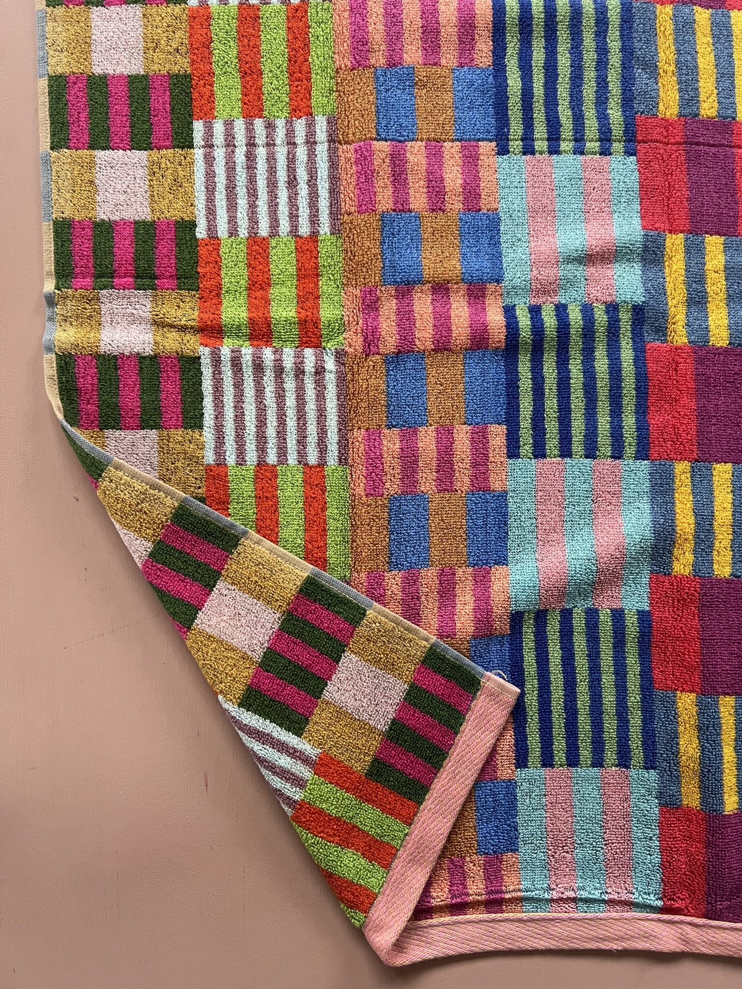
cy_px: 494
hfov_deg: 53.1
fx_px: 743
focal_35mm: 26
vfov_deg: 67.3
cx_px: 371
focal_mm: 5.7
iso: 125
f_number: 1.5
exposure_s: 1/66
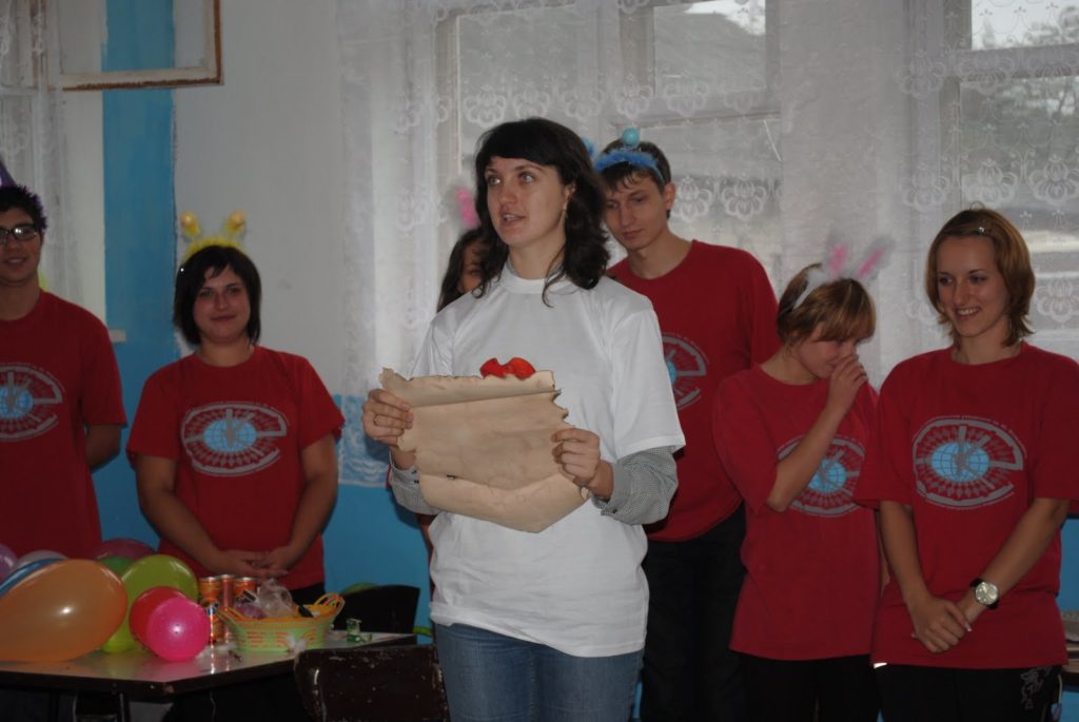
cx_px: 540
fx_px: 2475
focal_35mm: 82
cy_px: 361
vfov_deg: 16.6
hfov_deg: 24.6
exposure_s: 1/60
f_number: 5.6
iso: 200
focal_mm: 55
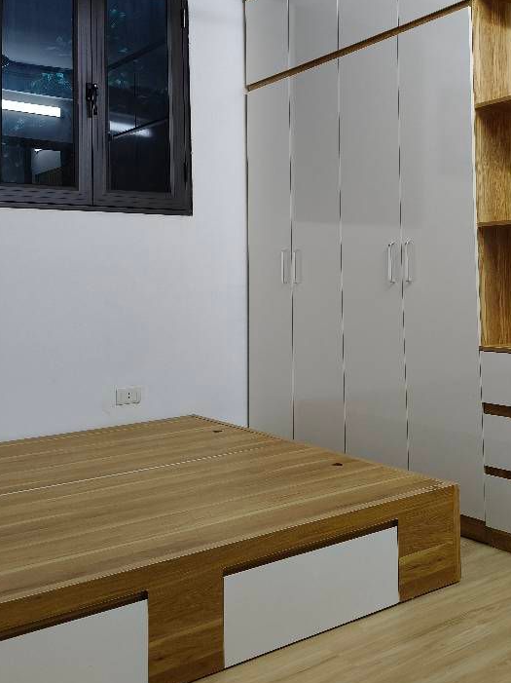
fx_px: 749
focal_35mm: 38
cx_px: 305
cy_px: 229
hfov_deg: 37.6
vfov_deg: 48.2
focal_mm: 4.84
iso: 250
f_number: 1.8
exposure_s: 1/120
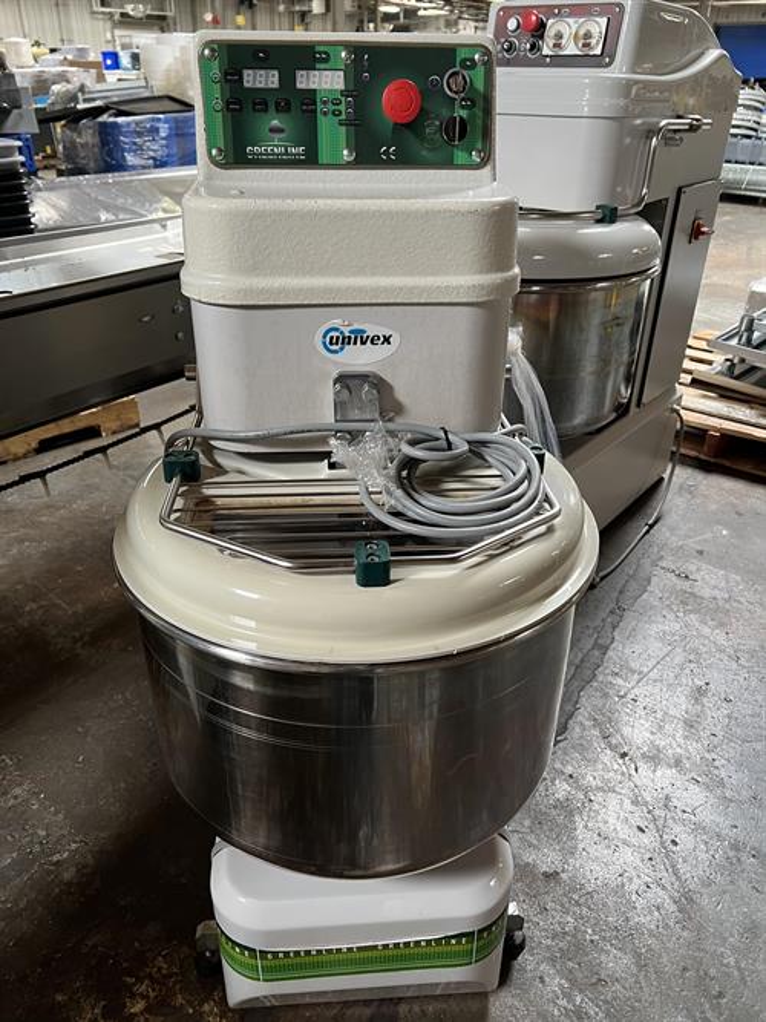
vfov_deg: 67.3
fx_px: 767
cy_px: 511
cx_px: 383
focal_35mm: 26
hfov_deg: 53.0
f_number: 1.5
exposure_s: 1/68
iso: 125
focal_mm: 5.7
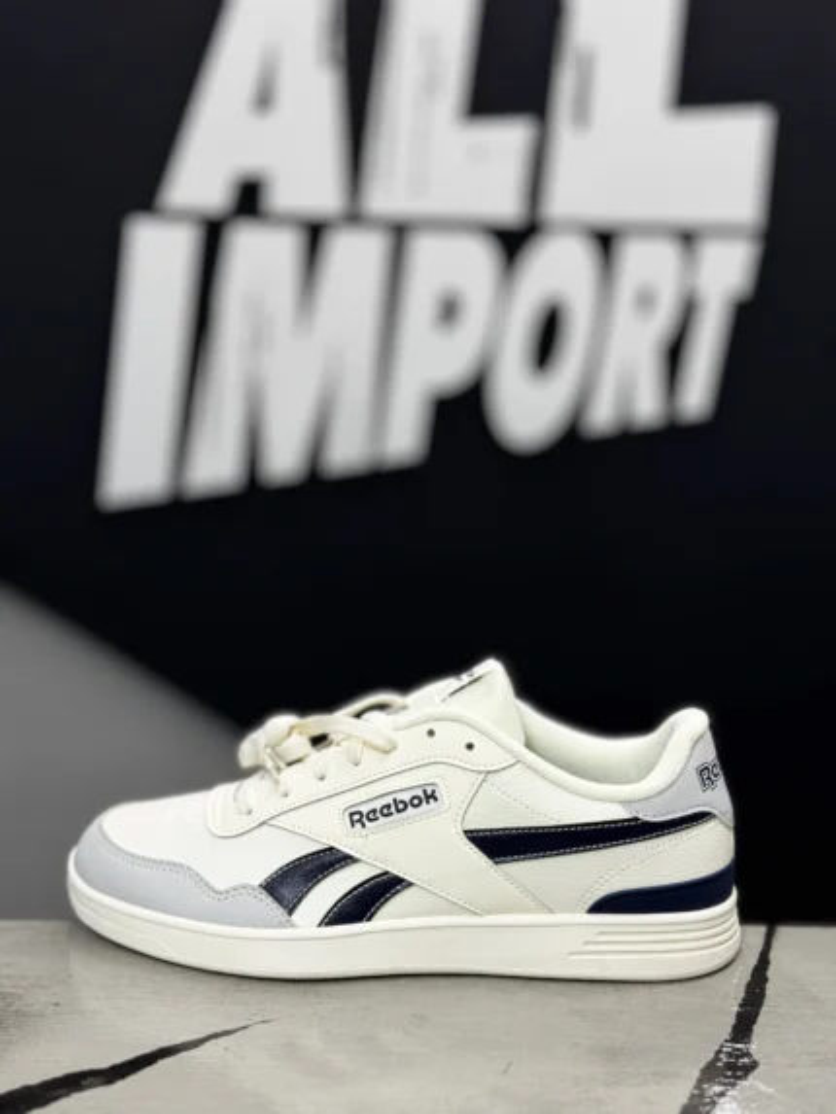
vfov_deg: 39.6
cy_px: 557
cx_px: 418
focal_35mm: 48
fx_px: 1545
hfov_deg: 30.3
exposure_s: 1/60
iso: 160
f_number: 1.78
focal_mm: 6.76
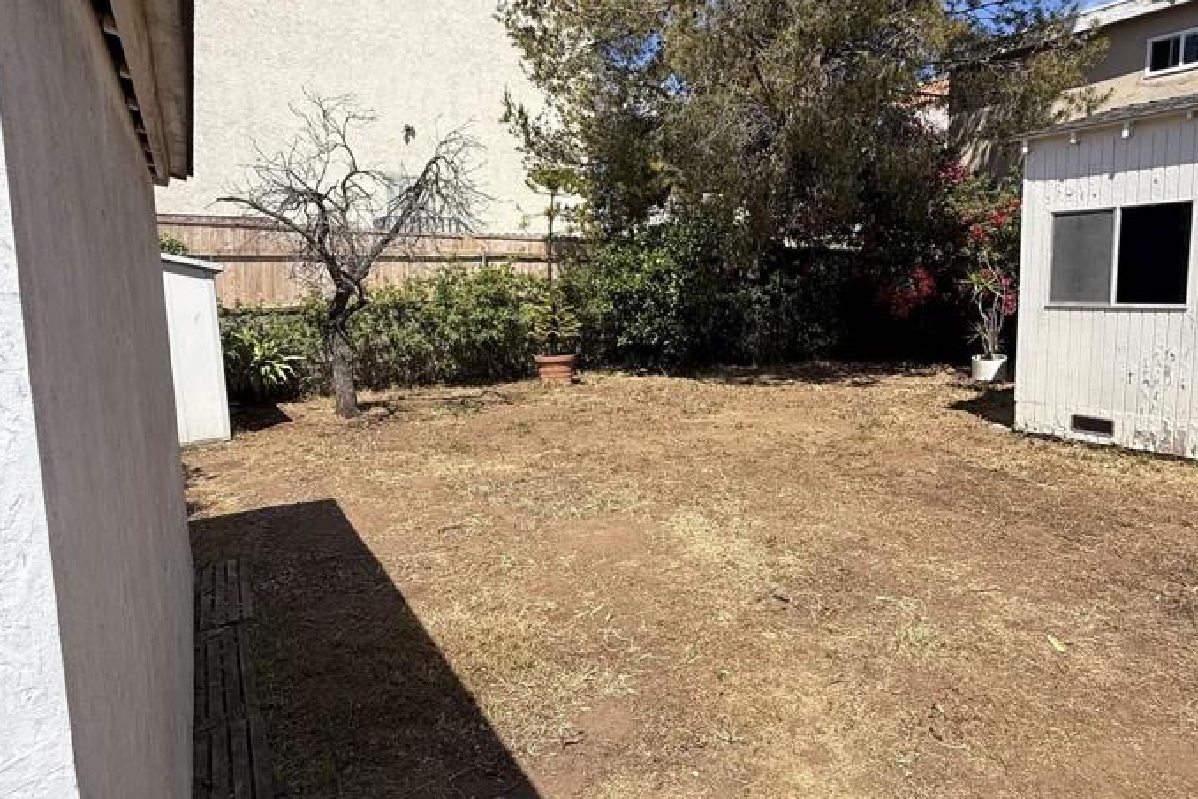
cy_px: 377
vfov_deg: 57.2
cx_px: 670
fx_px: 732
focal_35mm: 22
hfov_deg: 78.3
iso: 50
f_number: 2.2
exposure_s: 1/1698
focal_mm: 2.22
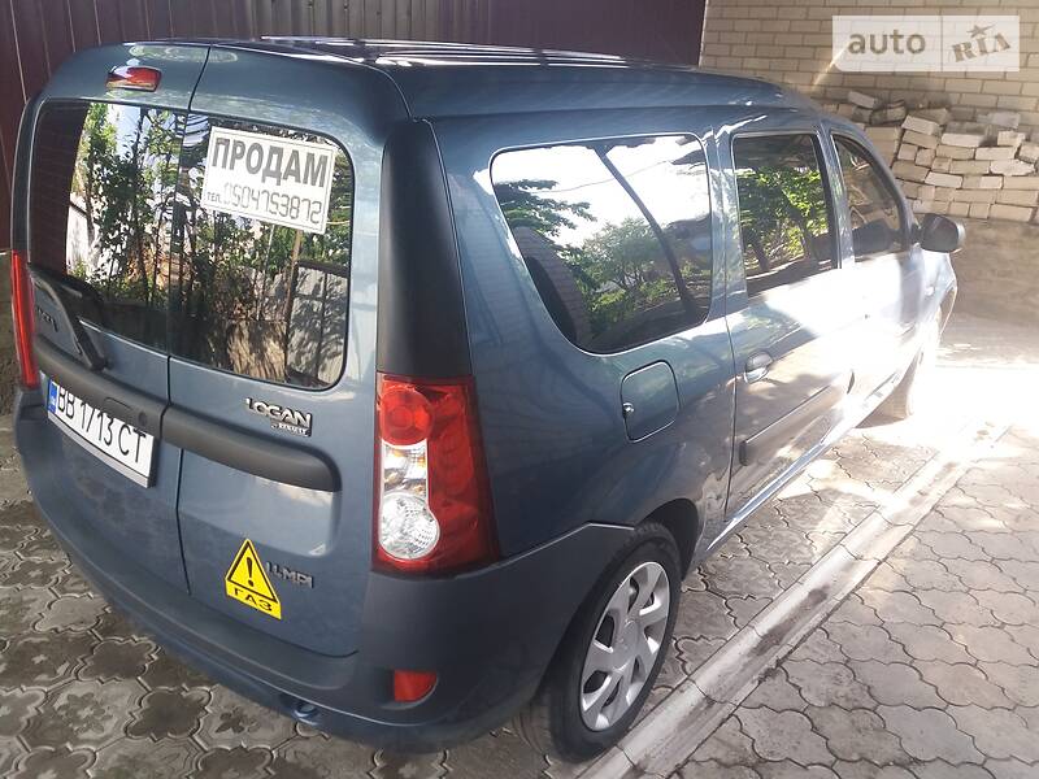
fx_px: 840
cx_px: 520
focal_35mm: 28
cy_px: 390
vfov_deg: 49.7
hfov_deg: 63.4
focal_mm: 3.7
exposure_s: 1/100
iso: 100
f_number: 1.9
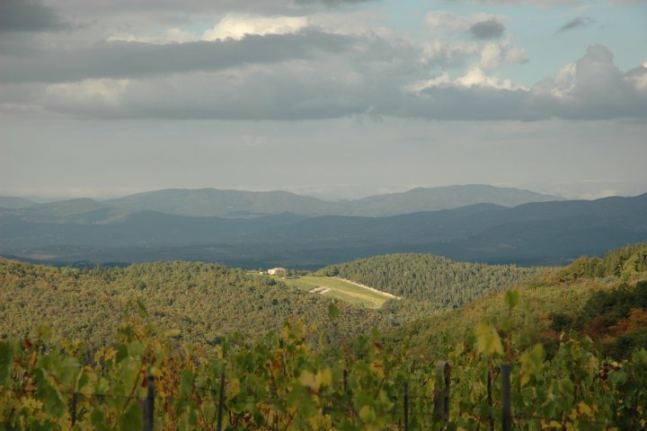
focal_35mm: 105
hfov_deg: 19.5
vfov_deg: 13.0
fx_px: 1887
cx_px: 324
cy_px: 216
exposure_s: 1/400
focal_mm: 70
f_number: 6.3
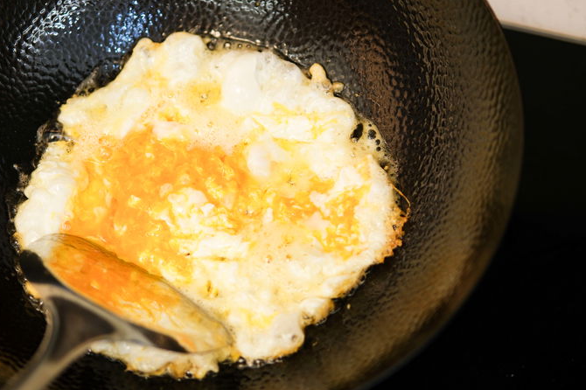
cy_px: 190
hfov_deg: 24.2
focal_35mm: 84
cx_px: 273
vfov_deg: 16.2
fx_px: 1367
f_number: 2
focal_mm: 50
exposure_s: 1/75
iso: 200
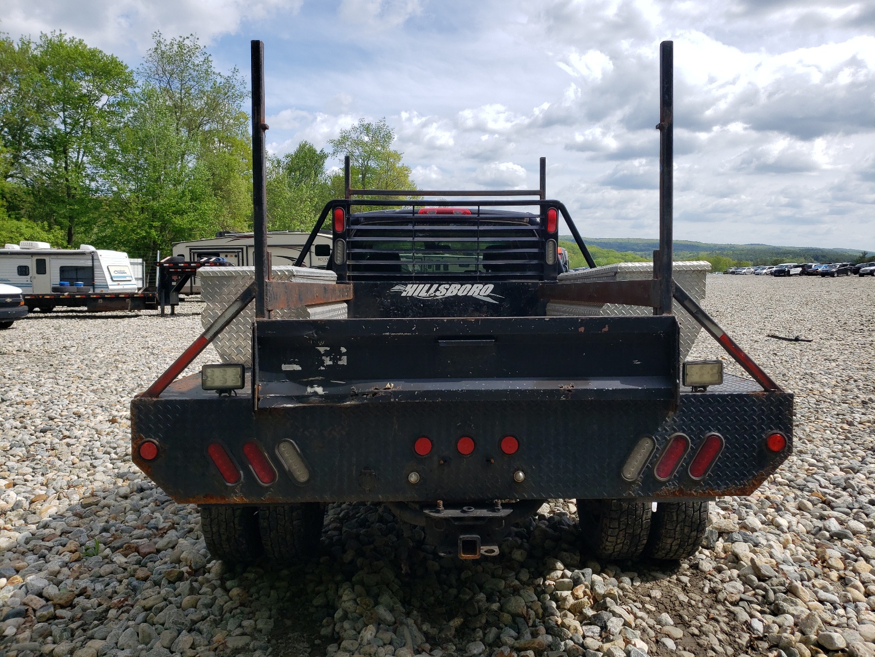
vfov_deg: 53.1
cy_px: 328
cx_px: 438
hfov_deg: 67.3
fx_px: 657
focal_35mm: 26
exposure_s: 1/3333
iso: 50
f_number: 1.5
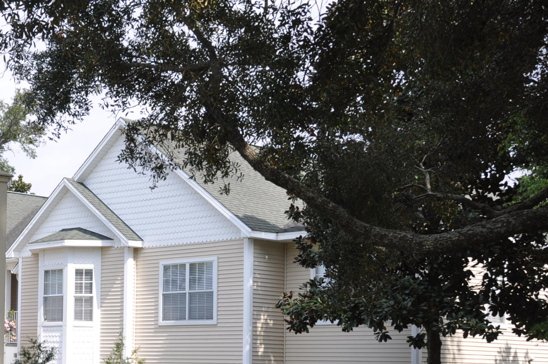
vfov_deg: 17.4
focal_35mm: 77
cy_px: 323
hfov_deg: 25.2
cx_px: 18
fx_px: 1170
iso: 200
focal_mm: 24
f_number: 6.3
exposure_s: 1/160
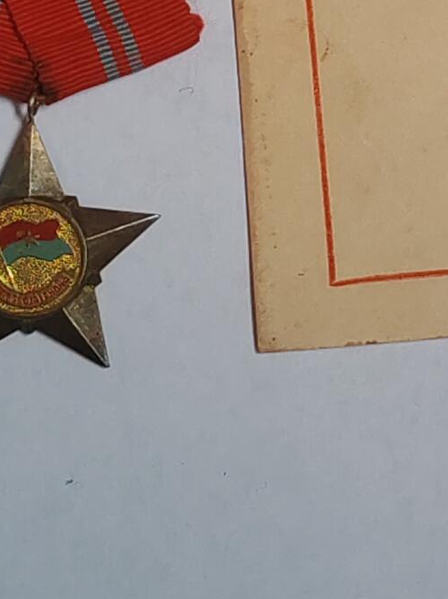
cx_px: 489
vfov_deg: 10.8
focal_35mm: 182
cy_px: 0
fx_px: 3144
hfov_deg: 8.1
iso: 160
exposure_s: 1/100
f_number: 1.95
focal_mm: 5.52
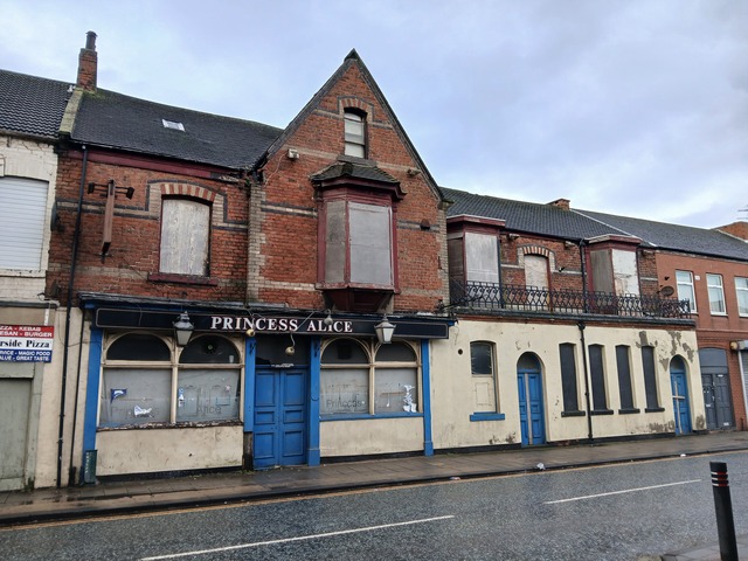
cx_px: 374
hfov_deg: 67.3
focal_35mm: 26
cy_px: 280
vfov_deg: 53.1
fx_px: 562
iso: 25
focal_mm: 3.98
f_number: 1.8
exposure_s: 1/100
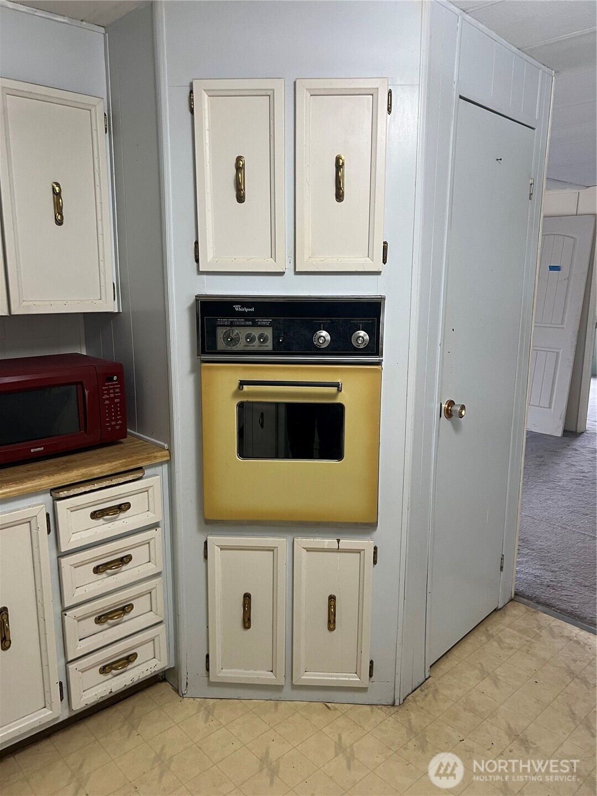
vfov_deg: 67.3
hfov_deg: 53.1
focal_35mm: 26
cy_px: 398
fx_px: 598
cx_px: 298
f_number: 1.5
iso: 160
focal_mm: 5.7
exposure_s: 1/60
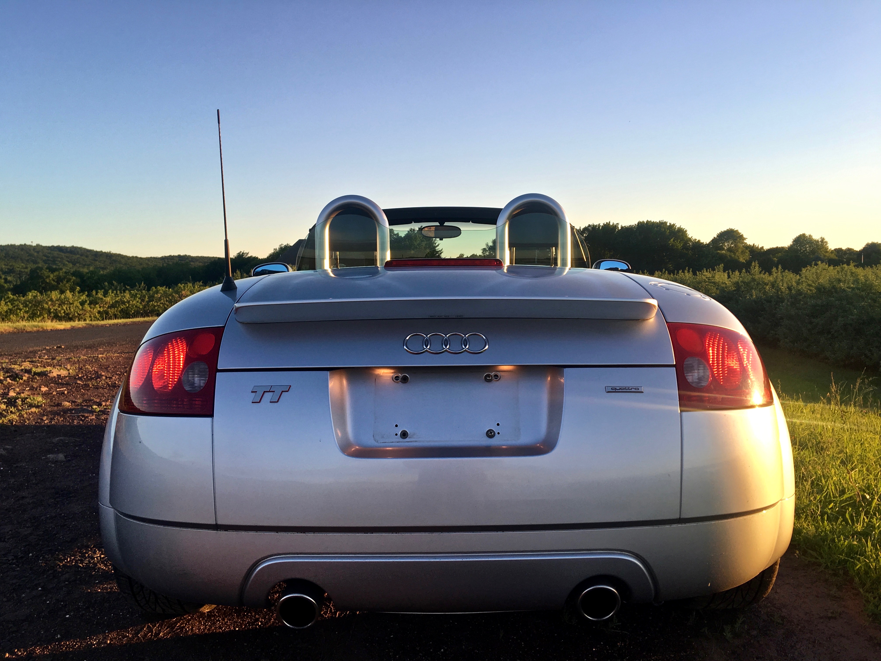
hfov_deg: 61.7
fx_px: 738
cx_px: 440
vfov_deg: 48.2
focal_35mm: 29
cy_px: 330
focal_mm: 4.15
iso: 25
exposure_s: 1/240
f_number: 2.2
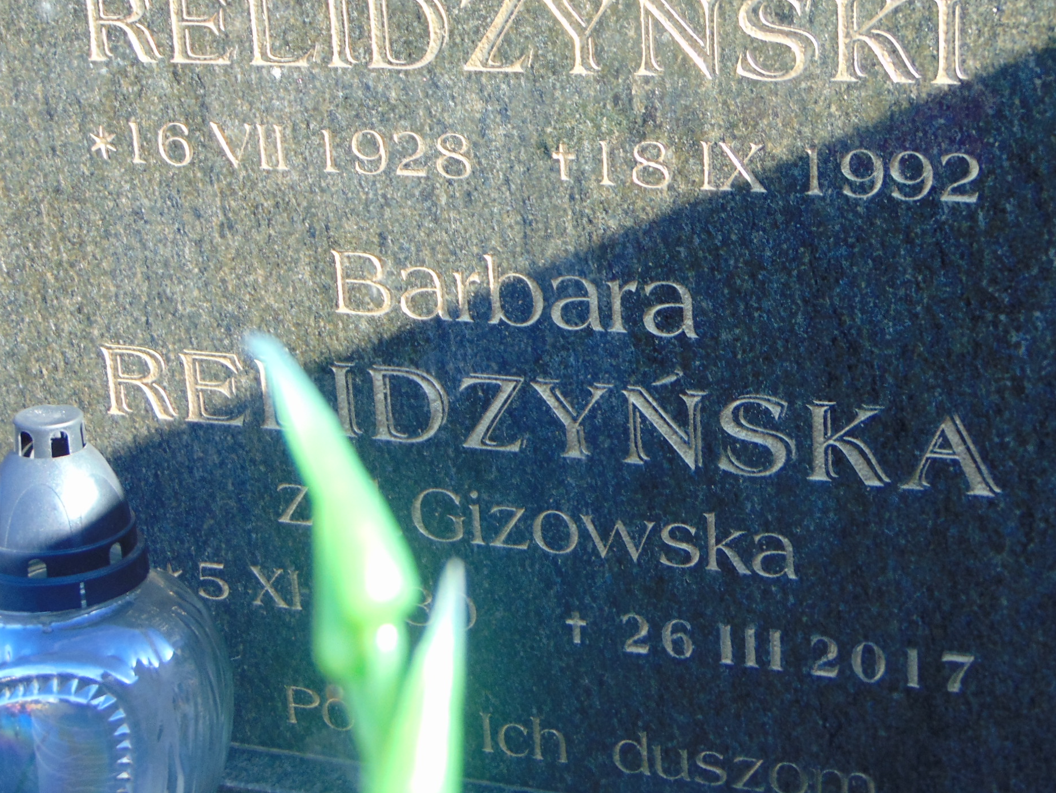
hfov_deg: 27.7
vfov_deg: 21.0
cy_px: 284
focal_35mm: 70
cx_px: 617
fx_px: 2136
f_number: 3.5
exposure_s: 1/125
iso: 80
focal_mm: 9
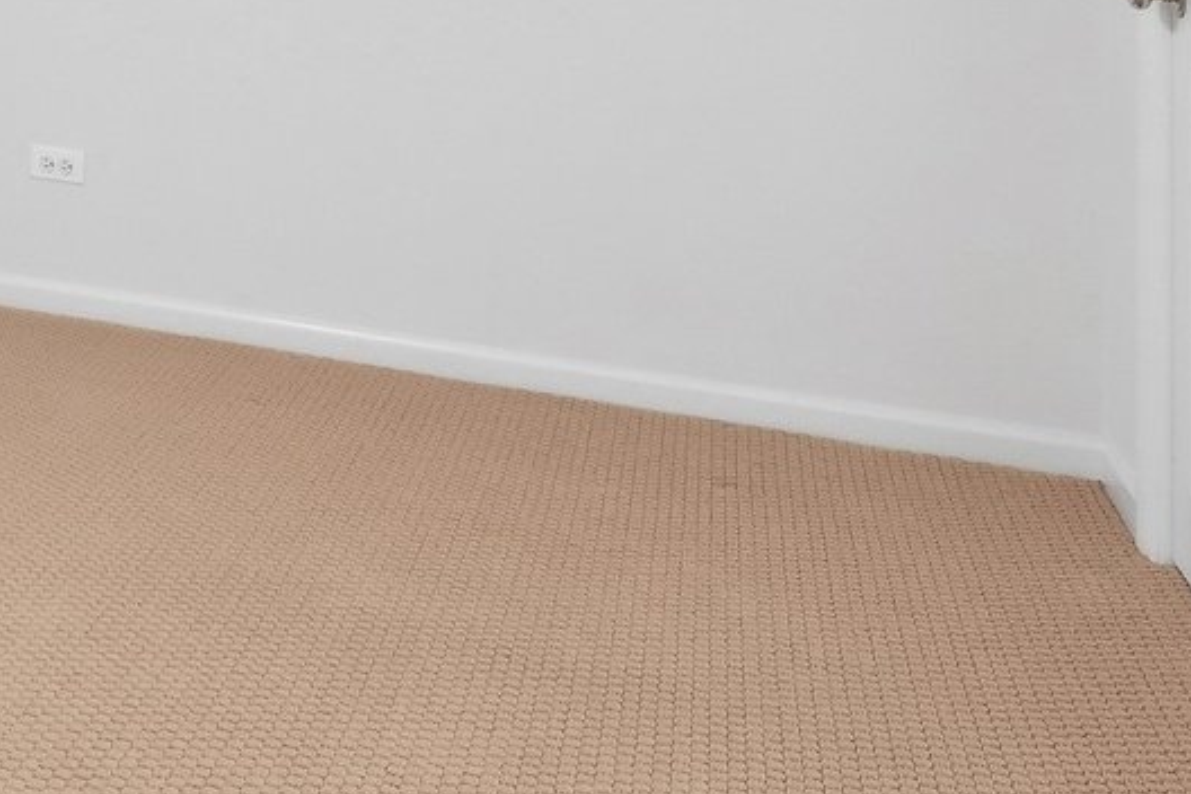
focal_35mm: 46
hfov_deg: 34.1
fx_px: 1522
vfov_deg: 25.8
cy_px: -187
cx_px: -250
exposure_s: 1
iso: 200
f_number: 9
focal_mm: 10
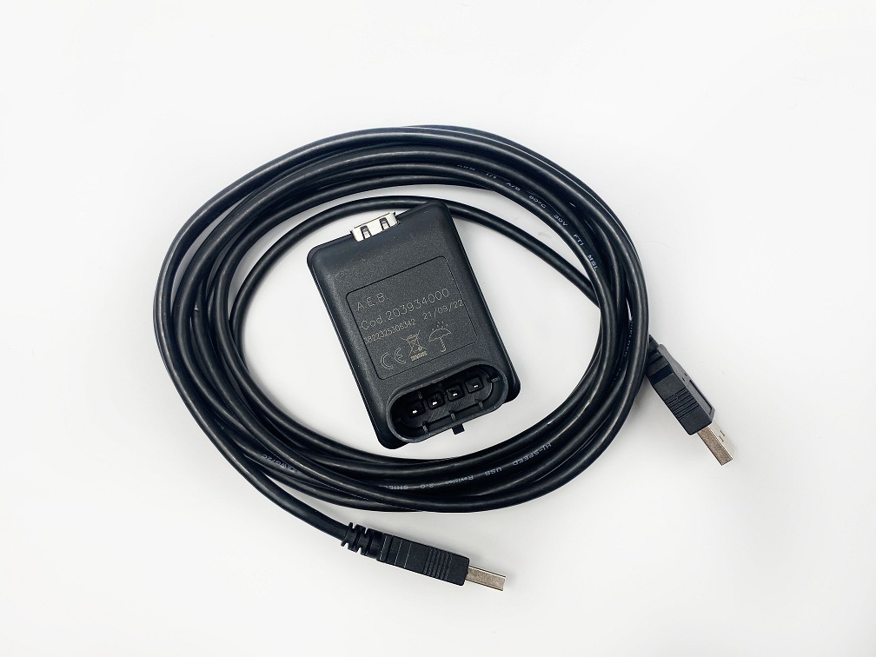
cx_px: 438
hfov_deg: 67.3
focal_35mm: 26
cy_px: 328
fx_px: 658
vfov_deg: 53.1
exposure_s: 1/444
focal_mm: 4.25
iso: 32
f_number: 1.8
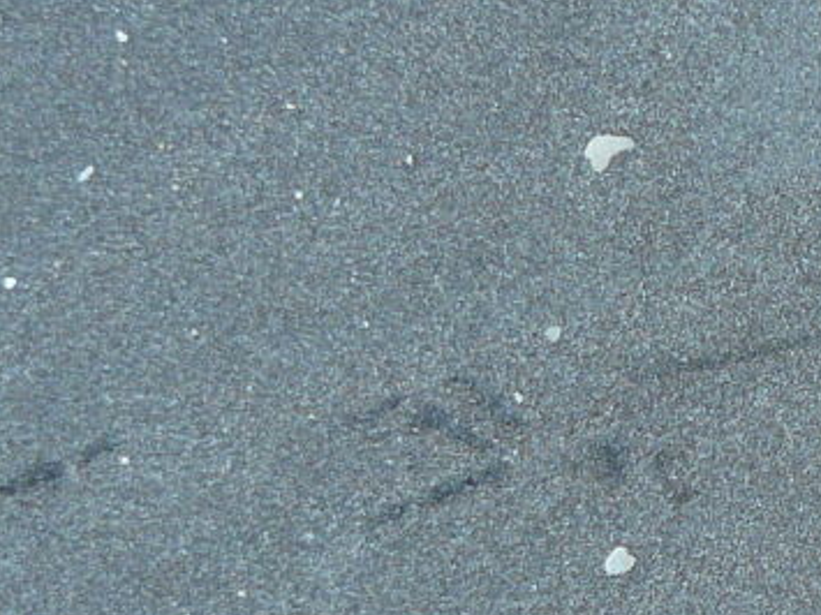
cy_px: 488
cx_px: 957
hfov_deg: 13.2
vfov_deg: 10.1
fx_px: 3462
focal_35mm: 146
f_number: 2.8
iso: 100
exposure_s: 1/80
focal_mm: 6
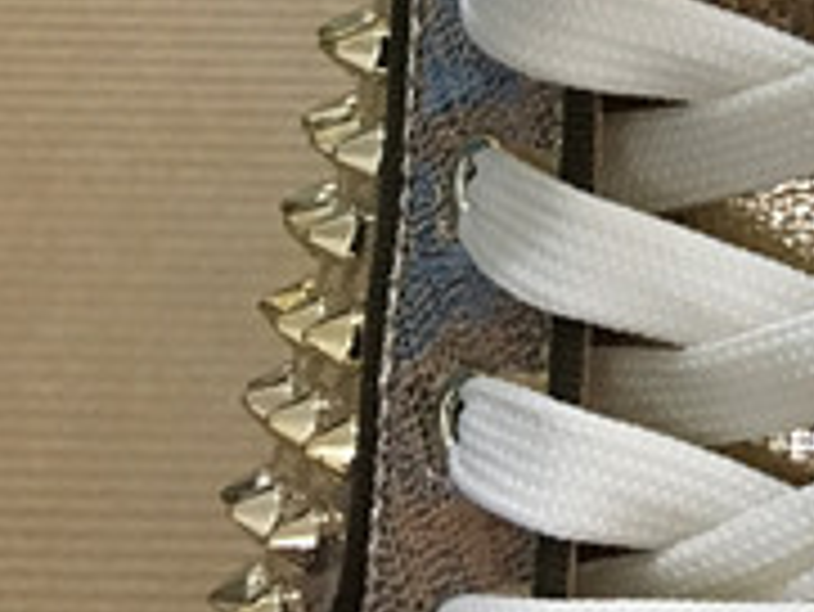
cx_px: 1313
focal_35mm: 112
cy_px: -457
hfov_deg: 15.8
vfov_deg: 12.2
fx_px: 2635
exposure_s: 1/33
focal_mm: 4.15
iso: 250
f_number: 2.2
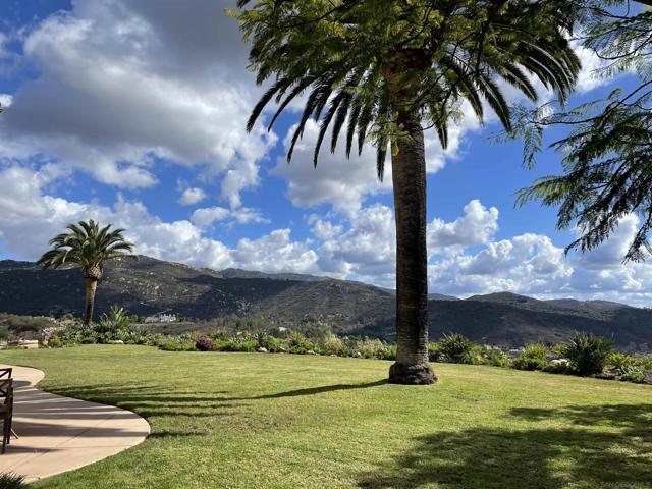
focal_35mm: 26
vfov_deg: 53.1
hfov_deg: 67.3
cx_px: 326
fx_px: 490
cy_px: 244
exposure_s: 1/5291
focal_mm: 4.2
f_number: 1.6
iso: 32
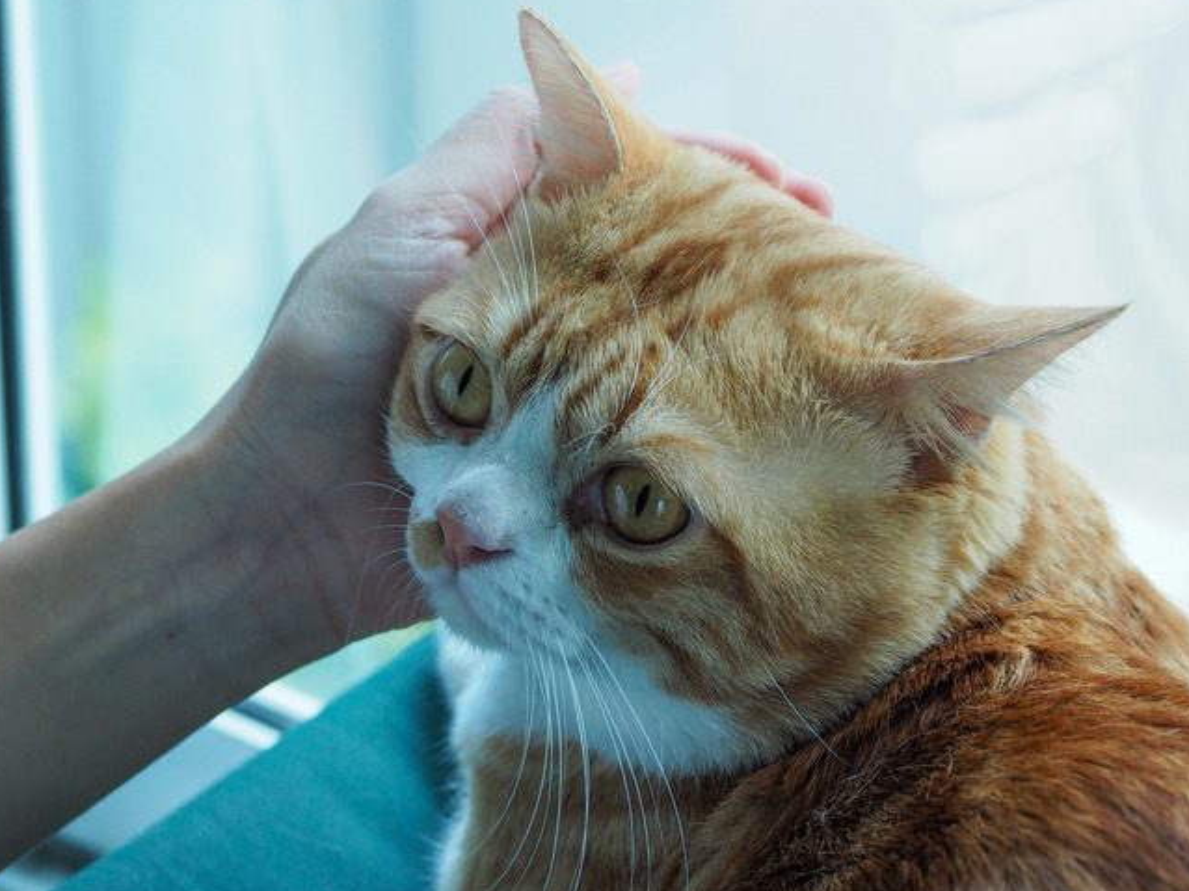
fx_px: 5117
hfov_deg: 13.3
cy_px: 520
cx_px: 553
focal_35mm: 149
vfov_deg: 10.0
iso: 800
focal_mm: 61
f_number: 4
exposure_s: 1/125
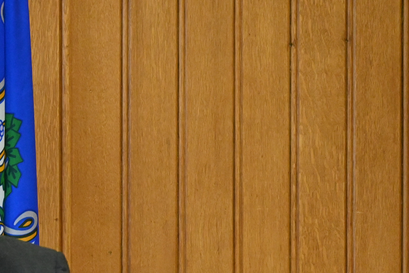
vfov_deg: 2.5
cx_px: -50
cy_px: 295
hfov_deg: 3.7
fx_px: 6339
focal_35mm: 558
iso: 5000
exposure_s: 1/125
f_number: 5.3
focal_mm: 150
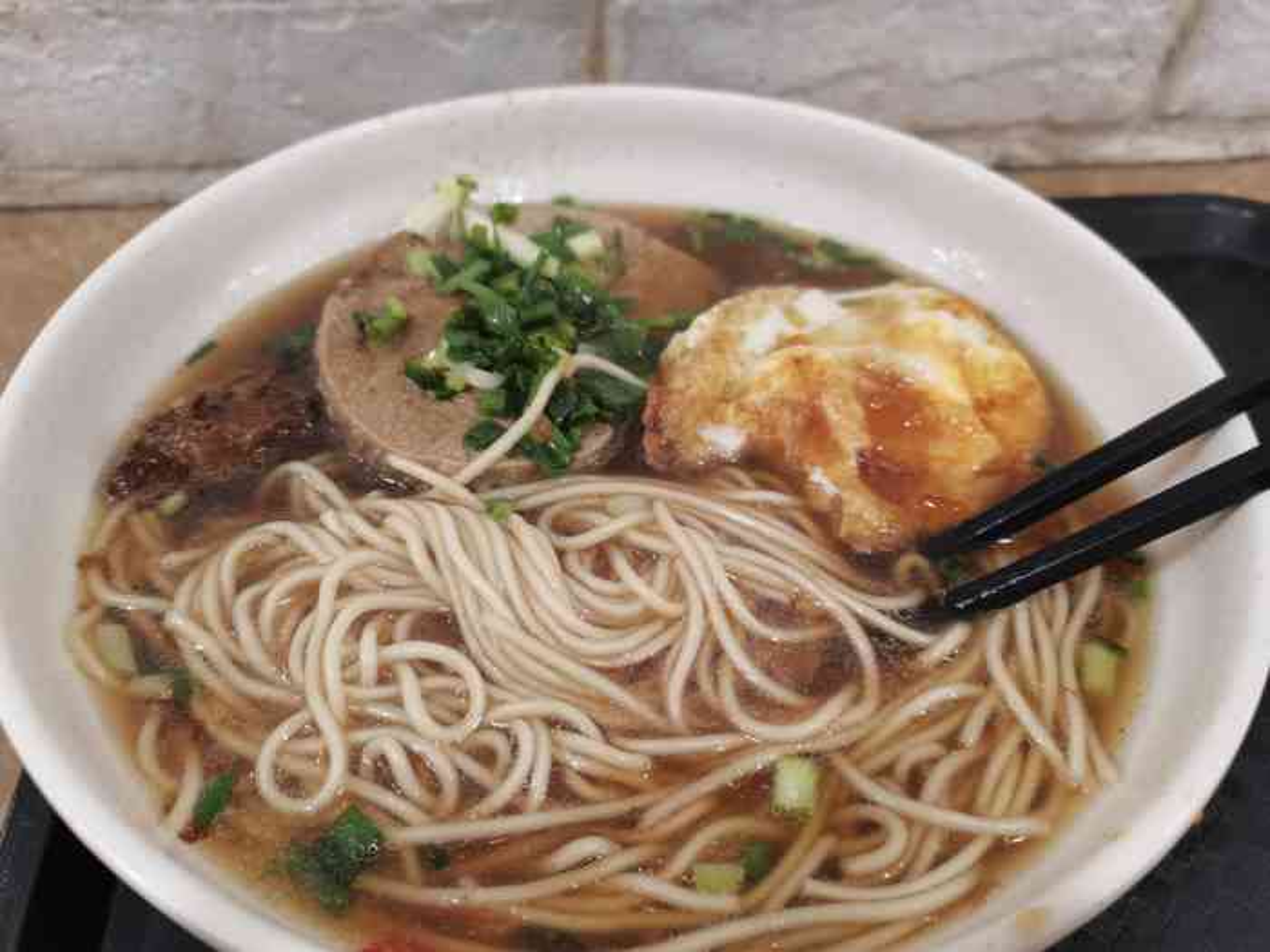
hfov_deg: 67.3
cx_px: 635
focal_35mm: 26
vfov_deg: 53.1
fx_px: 954
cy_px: 476
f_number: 1.8
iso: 400
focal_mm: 5.58
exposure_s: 1/33.3
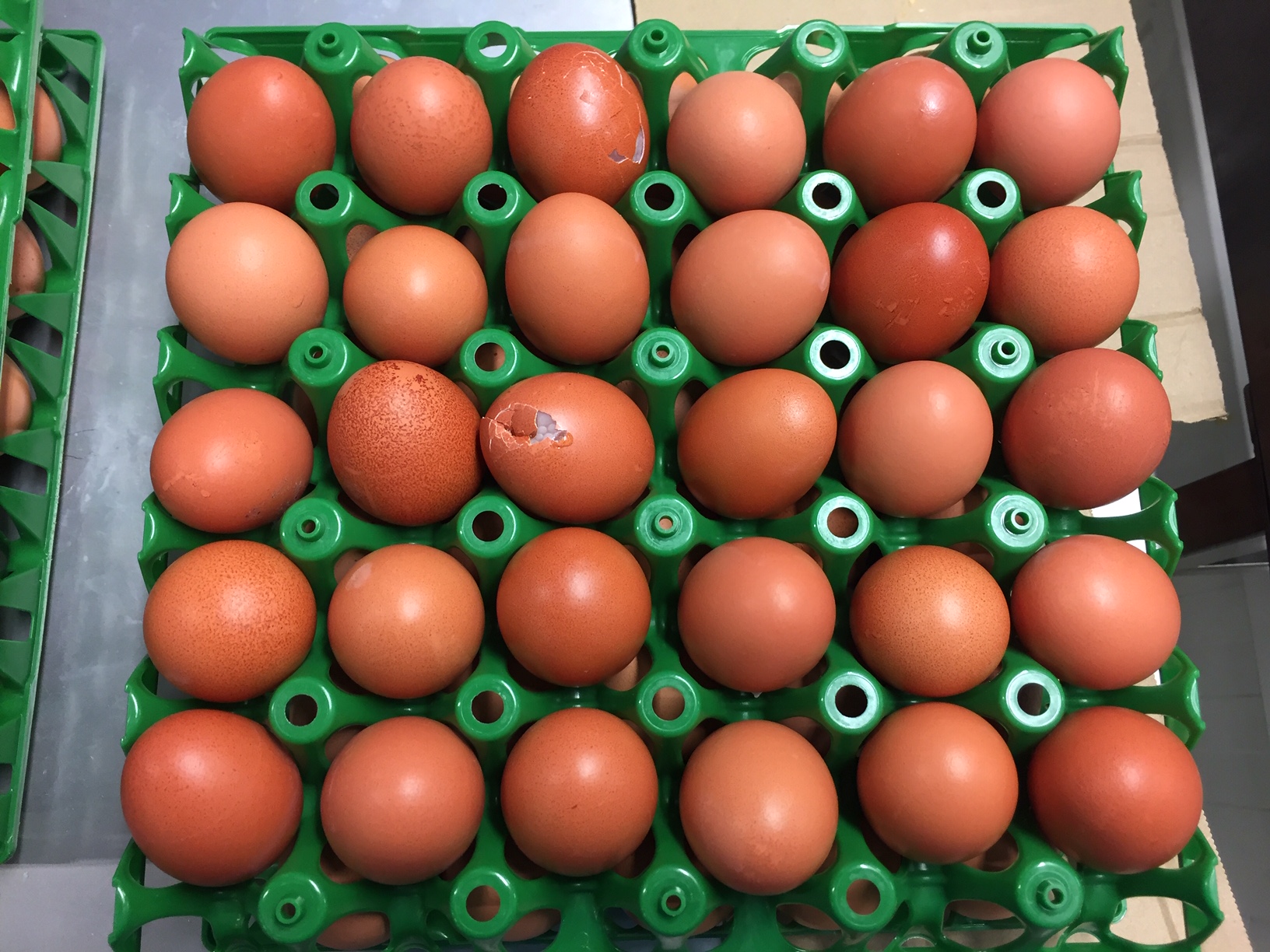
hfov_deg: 61.7
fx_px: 1064
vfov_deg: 48.2
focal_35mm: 29
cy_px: 476
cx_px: 635
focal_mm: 4.15
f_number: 2.2
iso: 100
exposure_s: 1/33
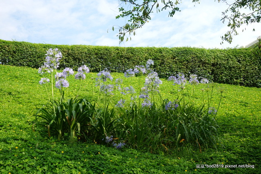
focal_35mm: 38
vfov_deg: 35.5
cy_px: 87
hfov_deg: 51.3
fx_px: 272
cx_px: 130
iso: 200
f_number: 16
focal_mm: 25
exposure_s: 1/100
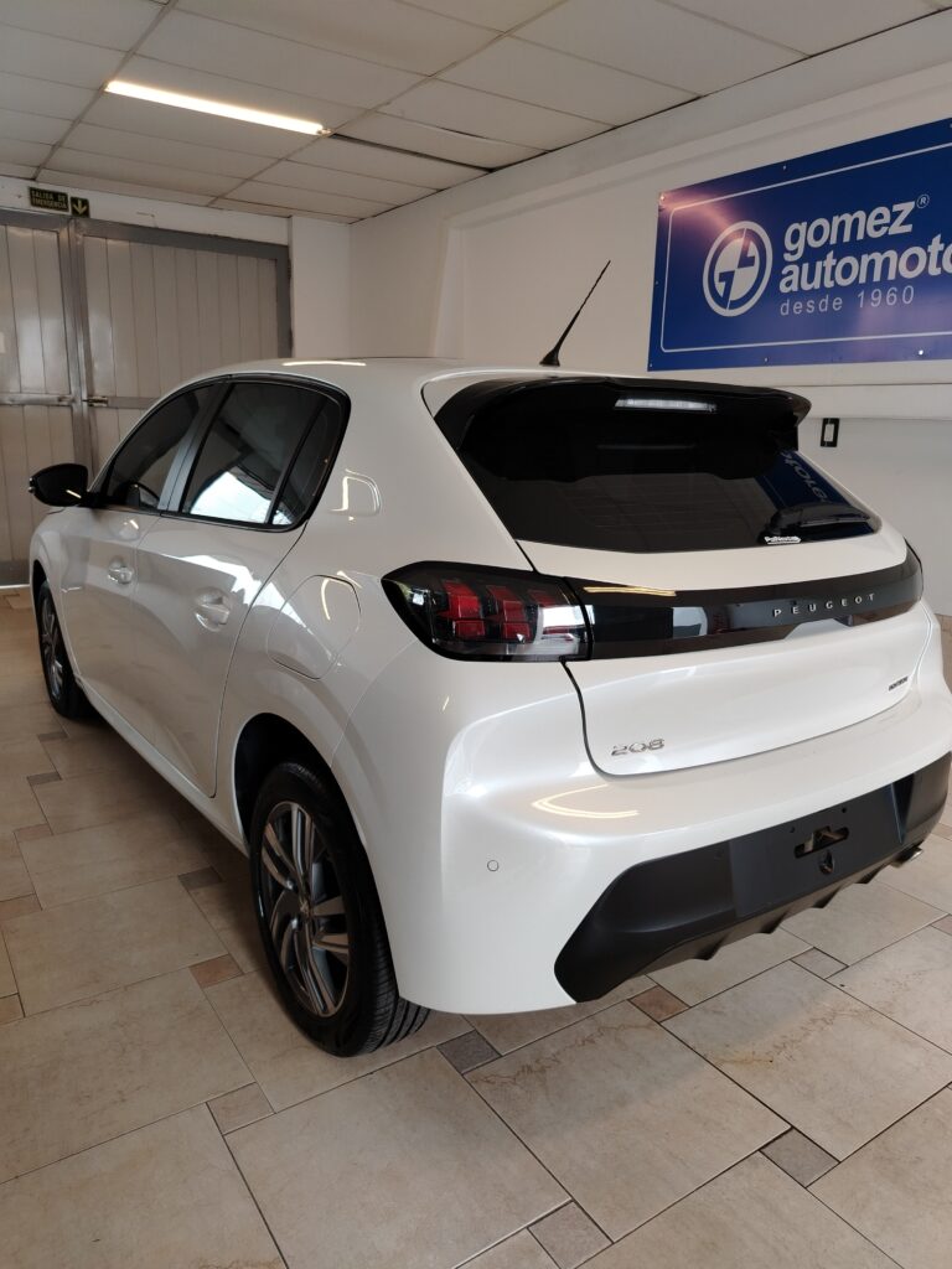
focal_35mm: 24
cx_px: 476
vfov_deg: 71.6
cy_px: 634
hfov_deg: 56.8
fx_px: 880
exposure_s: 1/50
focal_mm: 5.25
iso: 331
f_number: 1.75
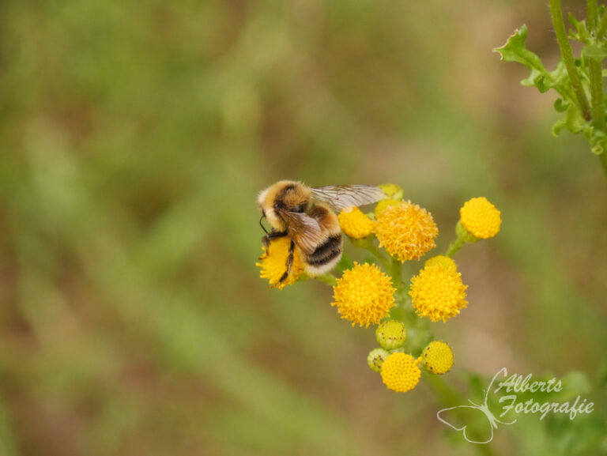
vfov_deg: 5.3
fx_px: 4913
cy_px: 228
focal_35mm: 280
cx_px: 304
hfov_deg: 7.1
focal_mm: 140
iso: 3200
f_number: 6.3
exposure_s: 1/800
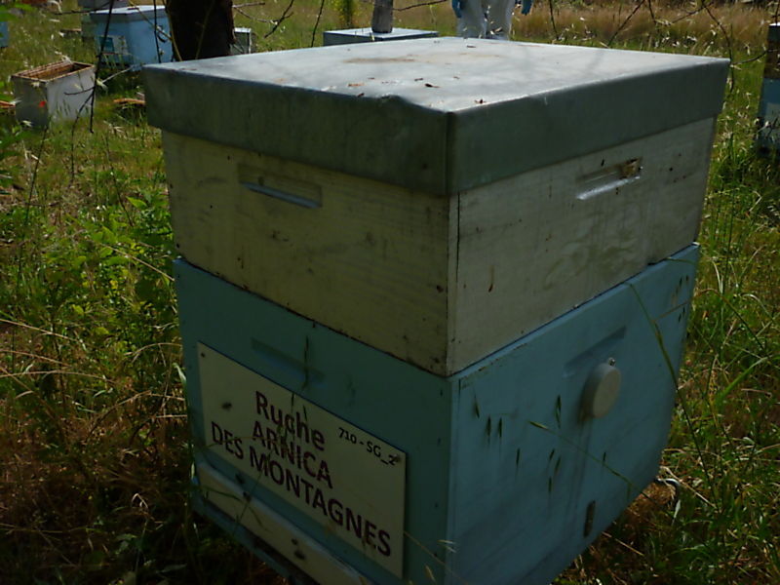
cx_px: 390
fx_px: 744
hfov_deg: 55.4
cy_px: 292
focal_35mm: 33
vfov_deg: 42.9
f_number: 8
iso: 80
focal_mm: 5.5
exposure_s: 1/160
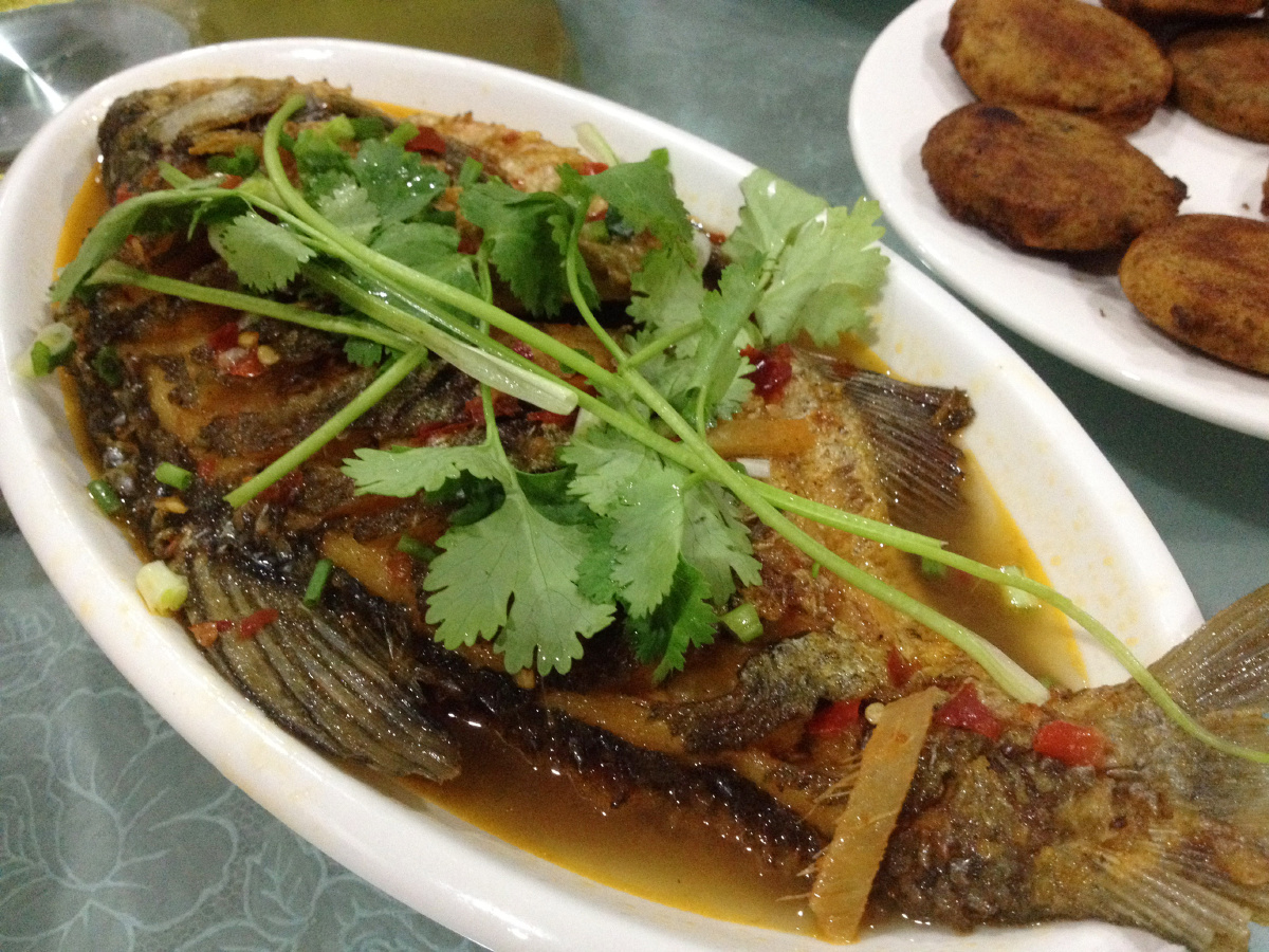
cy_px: 476
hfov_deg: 52.6
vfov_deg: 40.7
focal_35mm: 35
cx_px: 634
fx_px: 1283
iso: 400
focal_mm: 4.28
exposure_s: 1/17
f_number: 2.4
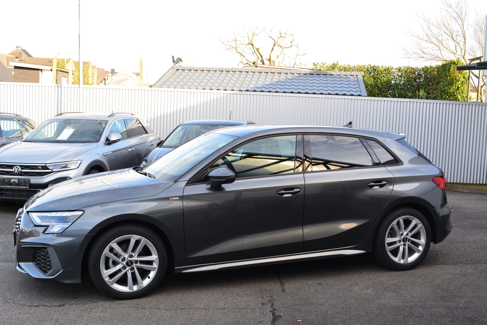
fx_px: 548
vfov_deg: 33.0
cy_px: 162
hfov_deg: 47.9
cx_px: 244
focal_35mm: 40
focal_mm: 27
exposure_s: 1/60
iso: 280
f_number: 10
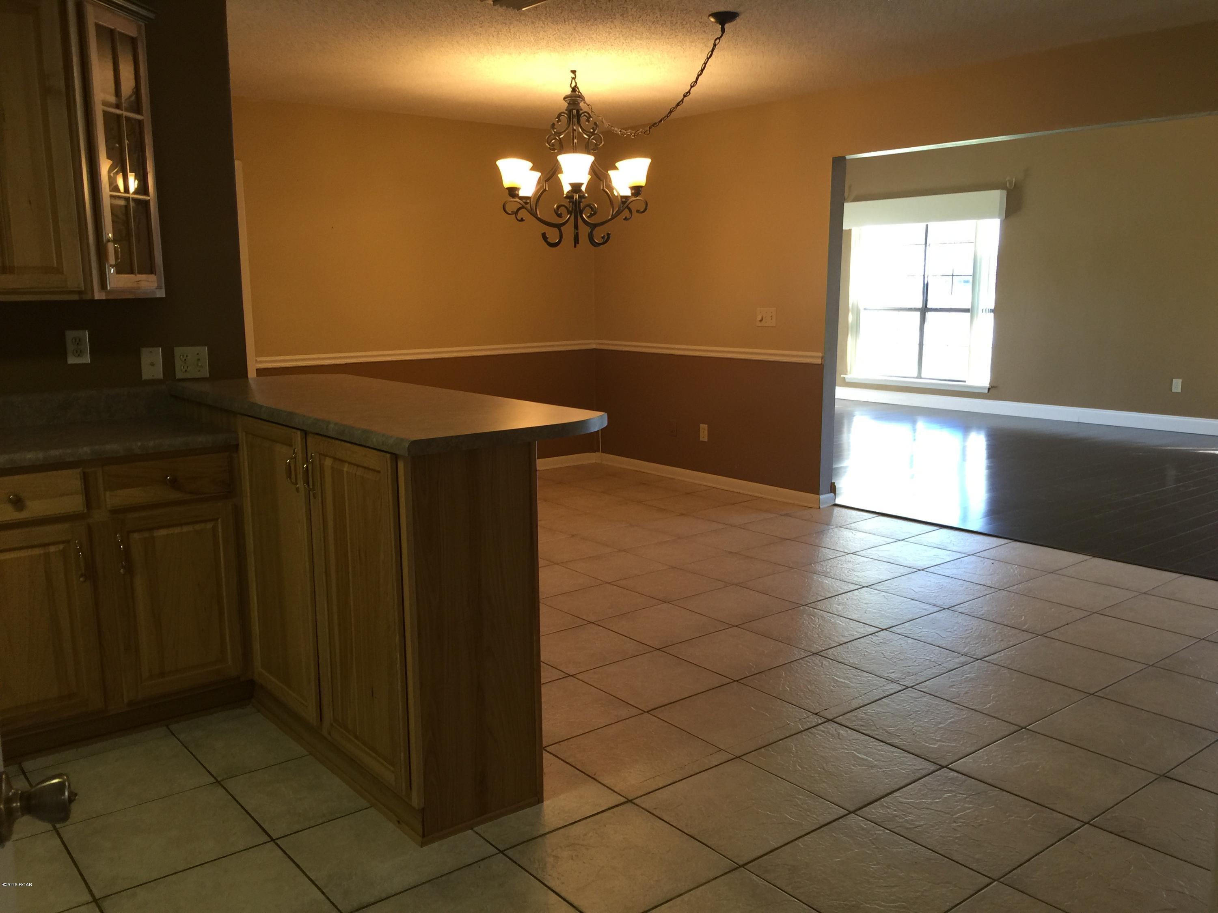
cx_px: 609
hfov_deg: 61.7
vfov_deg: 48.2
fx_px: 1020
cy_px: 456
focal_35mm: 29
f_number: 2.2
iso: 32
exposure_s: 1/15
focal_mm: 4.15
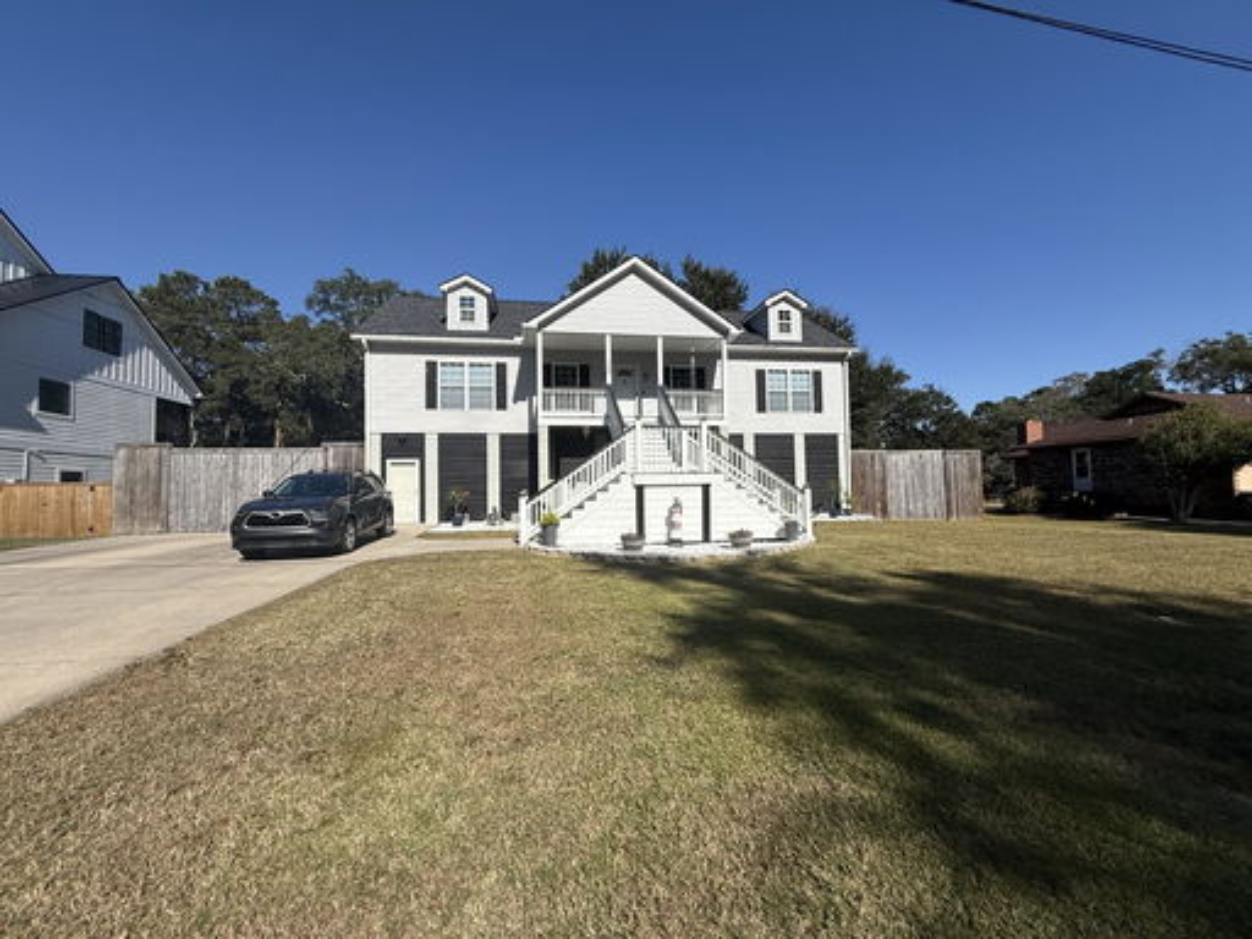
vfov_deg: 85.7
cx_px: 626
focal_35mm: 14
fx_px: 506
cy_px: 470
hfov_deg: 102.1
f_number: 2.2
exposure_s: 1/5155
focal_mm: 2.22
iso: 50
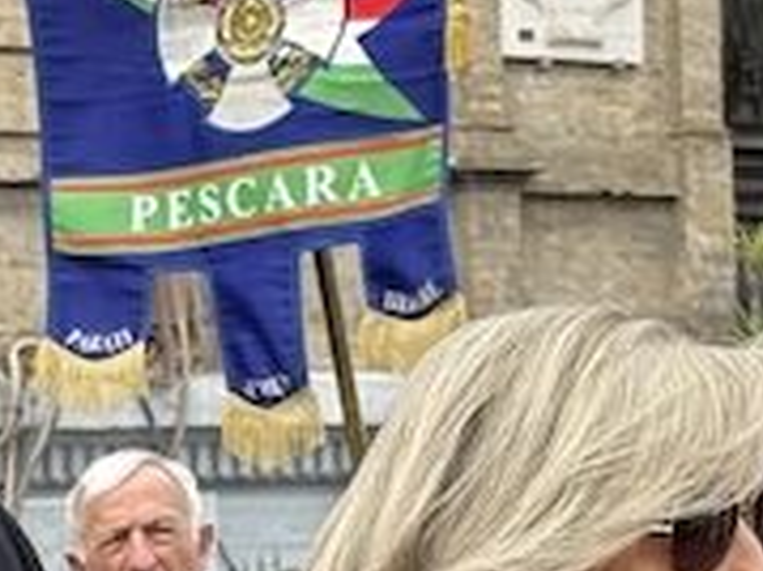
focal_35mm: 297
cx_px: -51
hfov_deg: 6.6
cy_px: 933
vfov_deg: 5.0
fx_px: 6542
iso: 40
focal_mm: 5.96
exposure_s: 1/701
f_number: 1.6
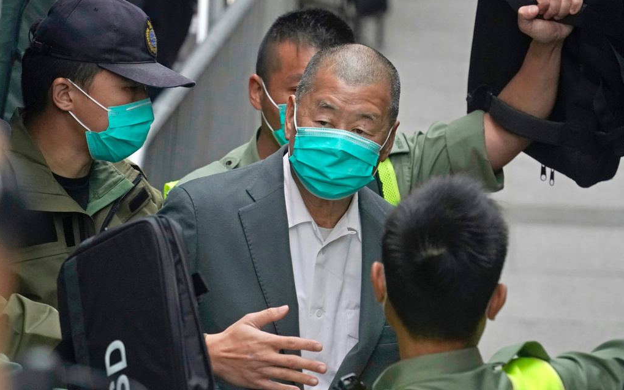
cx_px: 312
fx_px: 4269
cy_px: 188
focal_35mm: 251
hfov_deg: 8.4
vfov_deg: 5.2
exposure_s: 1/1000
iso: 3200
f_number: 7.1
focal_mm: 245
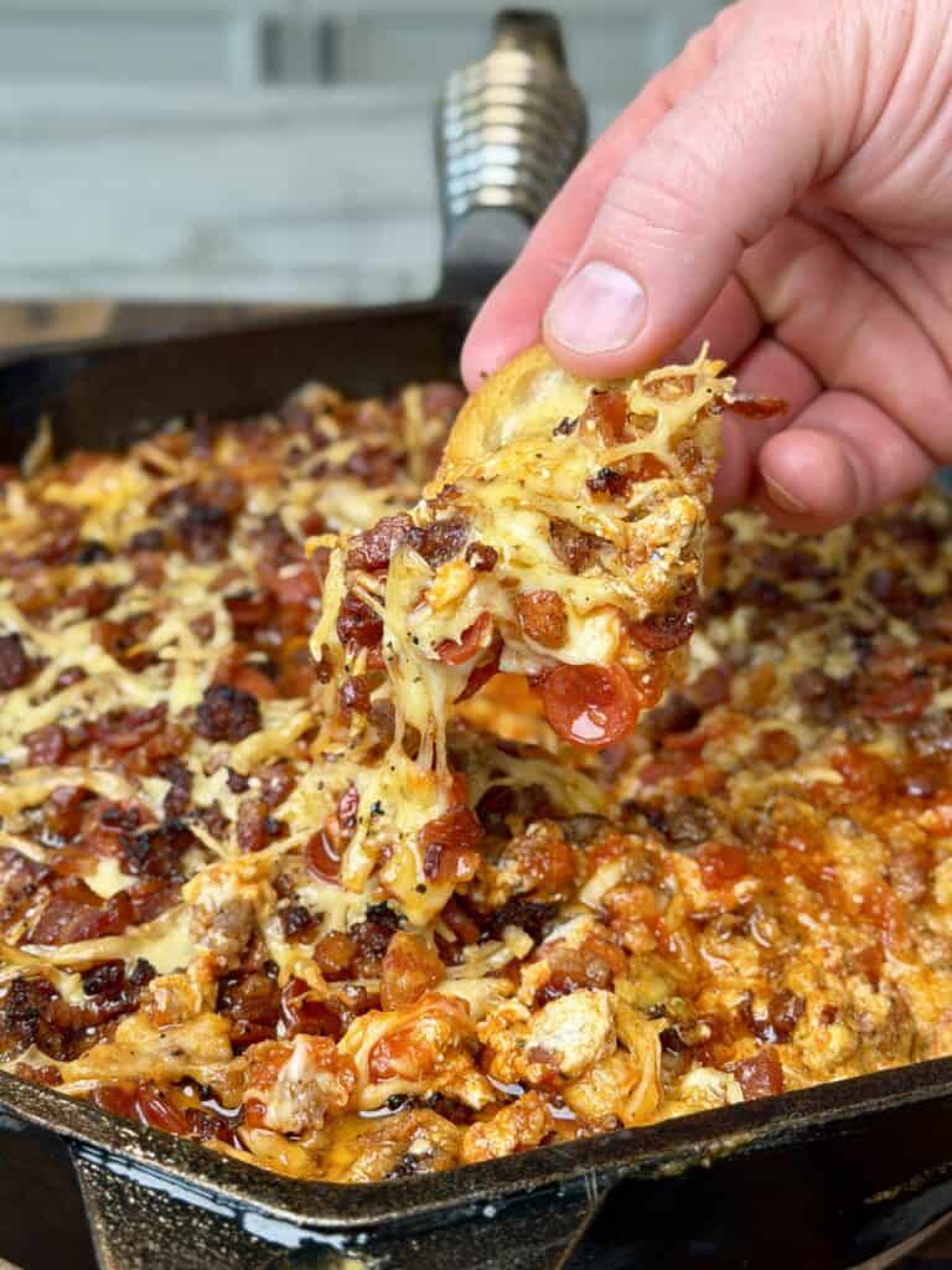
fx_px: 1760
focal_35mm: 48
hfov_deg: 30.3
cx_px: 476
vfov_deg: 39.7
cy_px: 635
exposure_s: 1/120
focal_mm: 6.76
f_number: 1.78
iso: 50
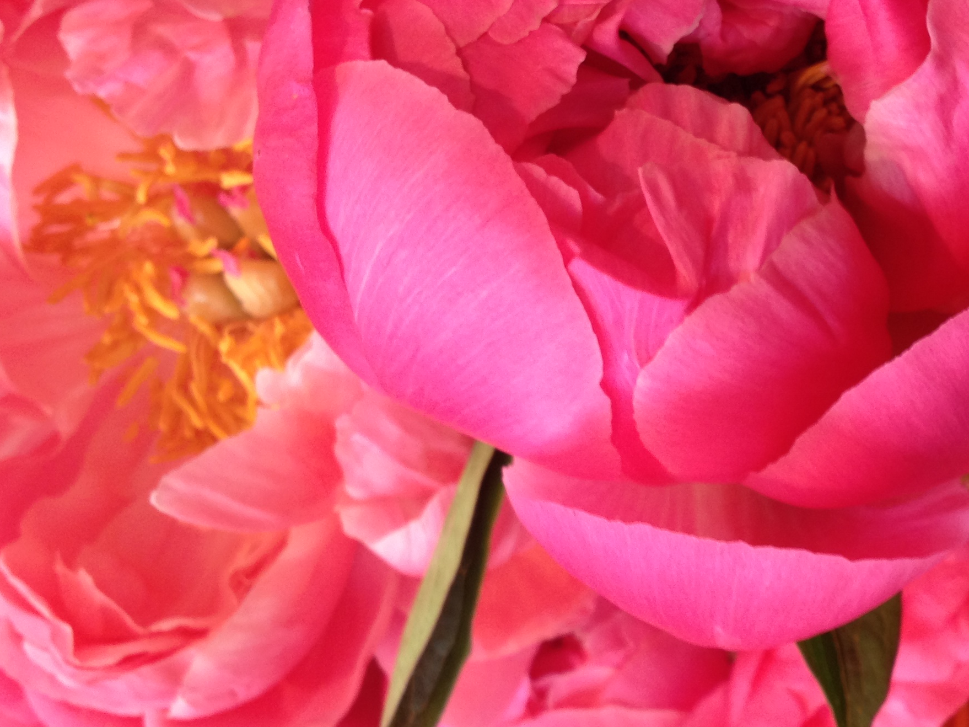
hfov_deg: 29.5
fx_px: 1819
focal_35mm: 65
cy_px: 454
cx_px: 690
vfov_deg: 22.5
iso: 50
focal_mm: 4.28
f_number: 2.4
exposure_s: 1/20
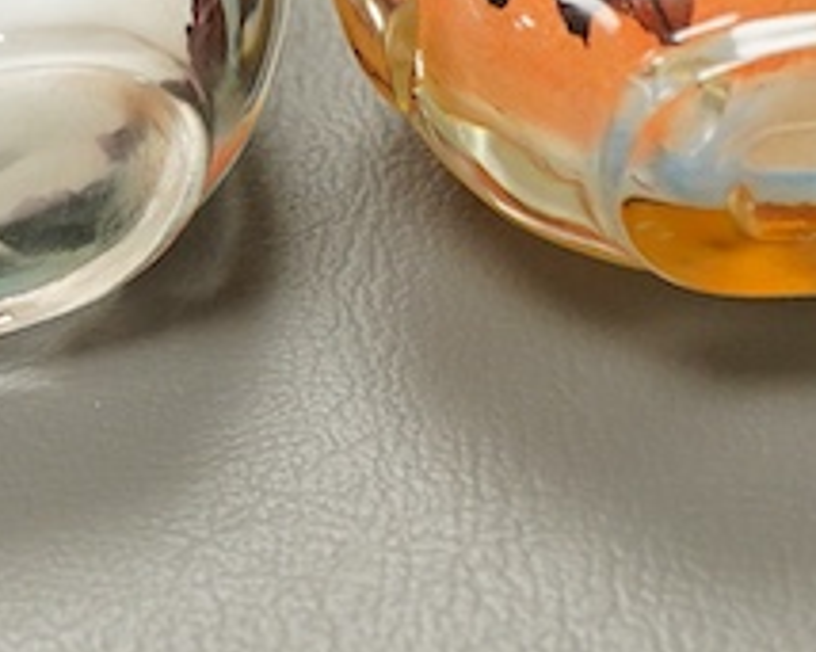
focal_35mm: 178
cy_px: 72
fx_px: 4297
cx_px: -19
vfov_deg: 8.6
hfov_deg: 10.7
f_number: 7.1
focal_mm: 30
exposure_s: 1/125
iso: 1250
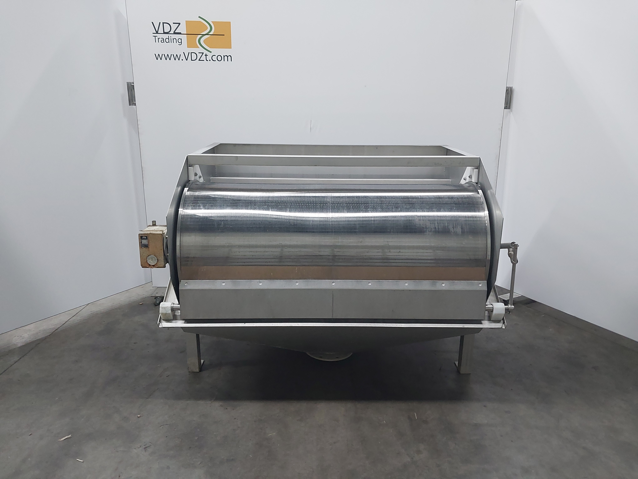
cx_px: 319
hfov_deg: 65.3
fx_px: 498
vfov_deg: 51.4
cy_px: 240
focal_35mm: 27
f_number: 1.8
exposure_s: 1/50
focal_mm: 4
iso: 400
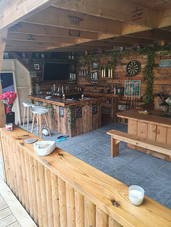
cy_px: 114
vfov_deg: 67.3
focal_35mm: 26
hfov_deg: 53.1
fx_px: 171
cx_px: 86
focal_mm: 4.32
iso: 320
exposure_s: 1/50
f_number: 2.4
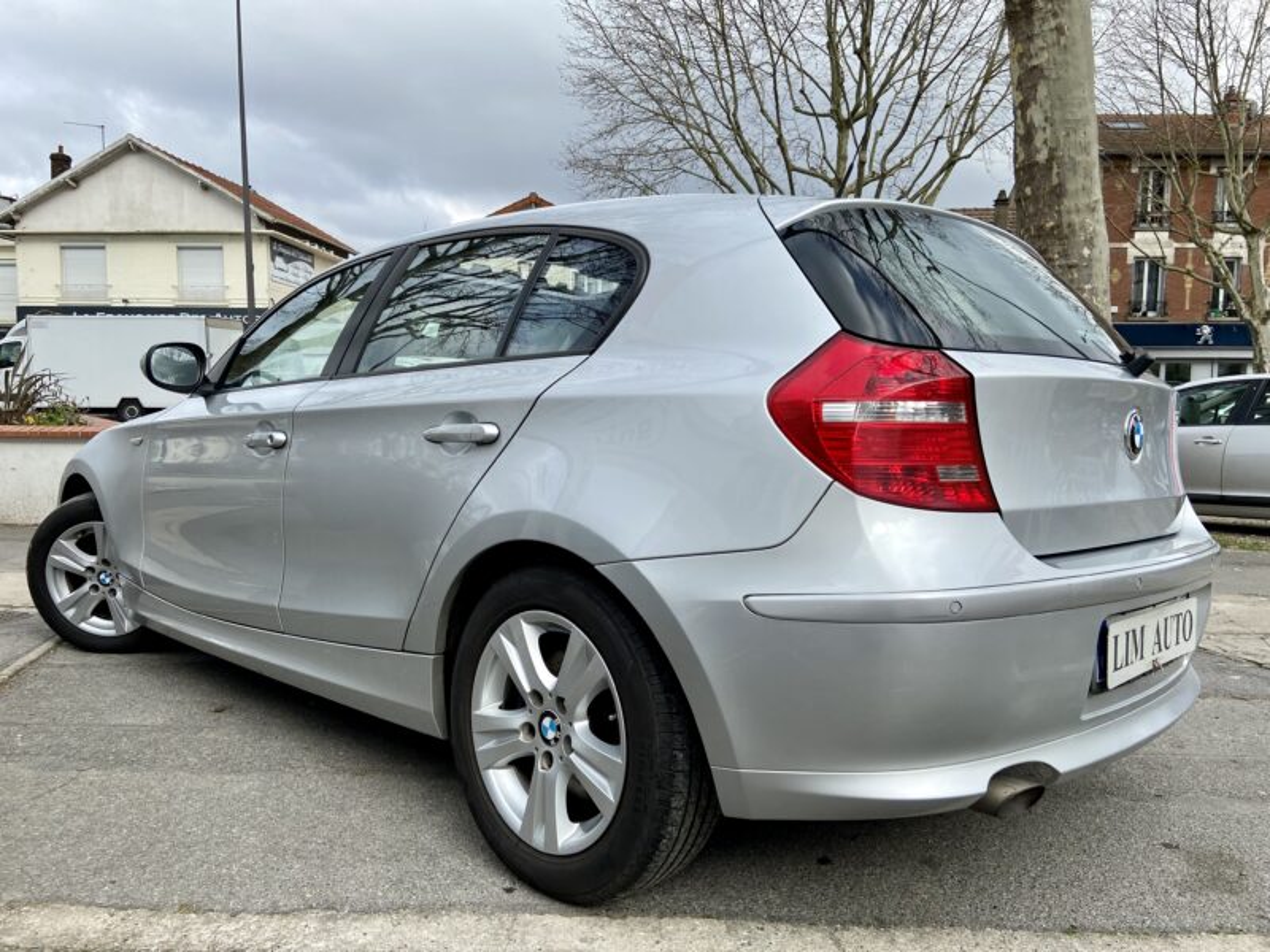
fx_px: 954
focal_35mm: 26
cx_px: 635
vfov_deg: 53.1
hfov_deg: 67.3
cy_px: 476
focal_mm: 4.25
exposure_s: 1/1272
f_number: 1.8
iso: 32
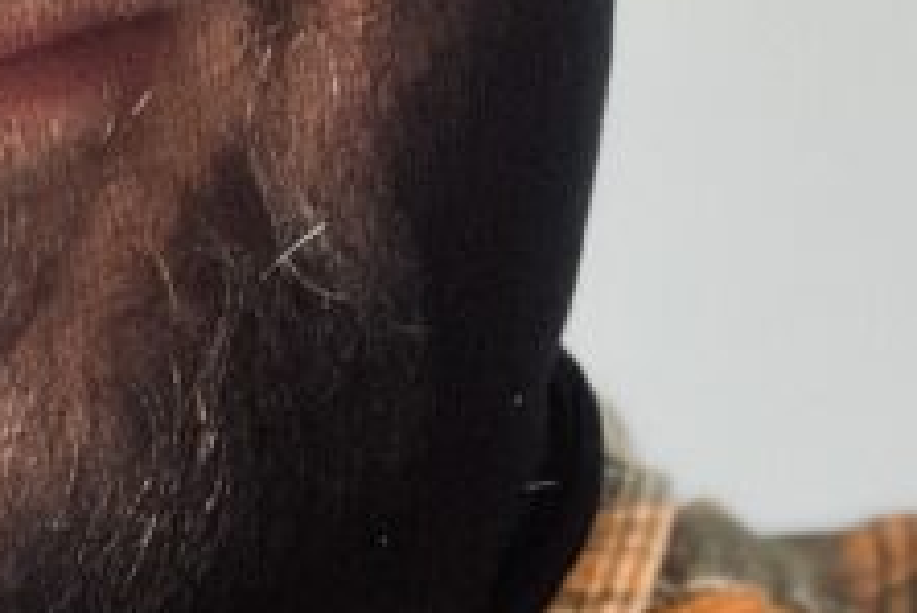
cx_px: 111
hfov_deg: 16.1
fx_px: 3211
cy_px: 1578
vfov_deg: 9.4
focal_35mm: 126
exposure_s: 1/40
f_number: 2.2
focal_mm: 2.71
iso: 320
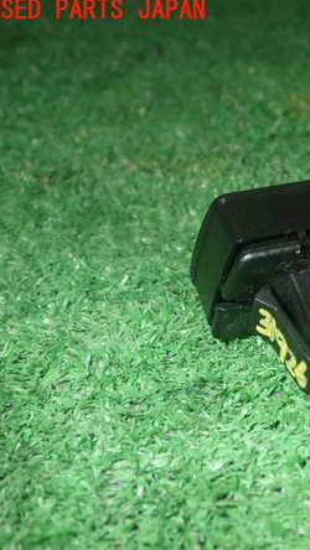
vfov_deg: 37.2
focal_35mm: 56
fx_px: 818
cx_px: 352
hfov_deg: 20.3
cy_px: 274
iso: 200
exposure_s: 1/40
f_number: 8
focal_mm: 6.83
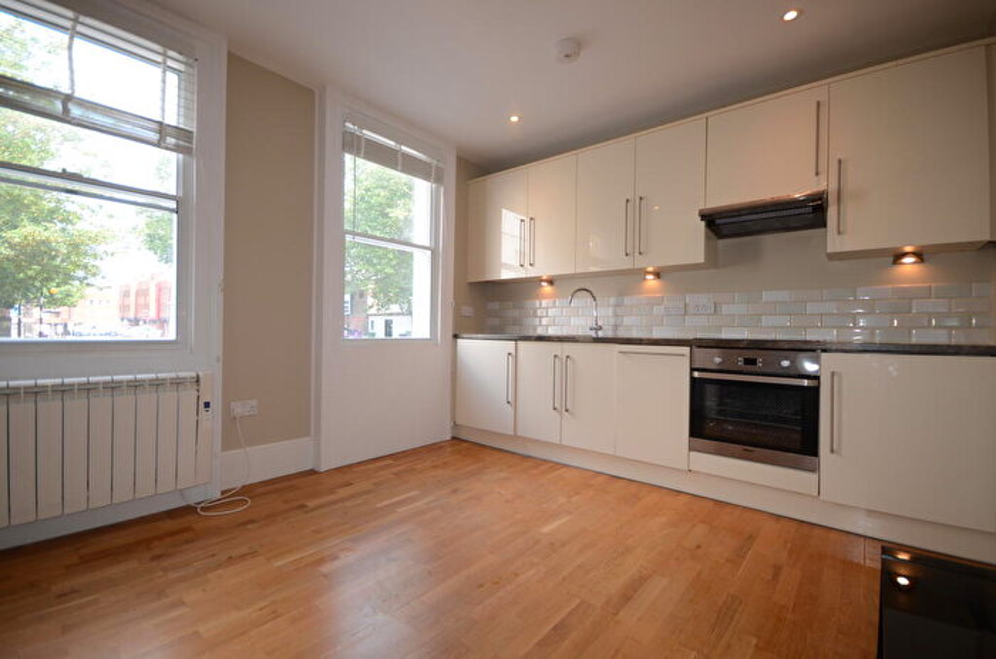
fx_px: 414
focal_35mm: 15
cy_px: 330
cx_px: 498
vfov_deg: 77.0
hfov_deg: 100.5
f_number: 4
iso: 250
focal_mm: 10
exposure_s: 1/100
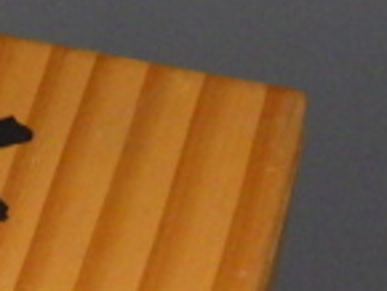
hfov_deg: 8.5
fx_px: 2518
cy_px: 539
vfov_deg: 6.5
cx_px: -270
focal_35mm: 225
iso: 250
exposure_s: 1/60
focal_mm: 9.1
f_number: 4.4
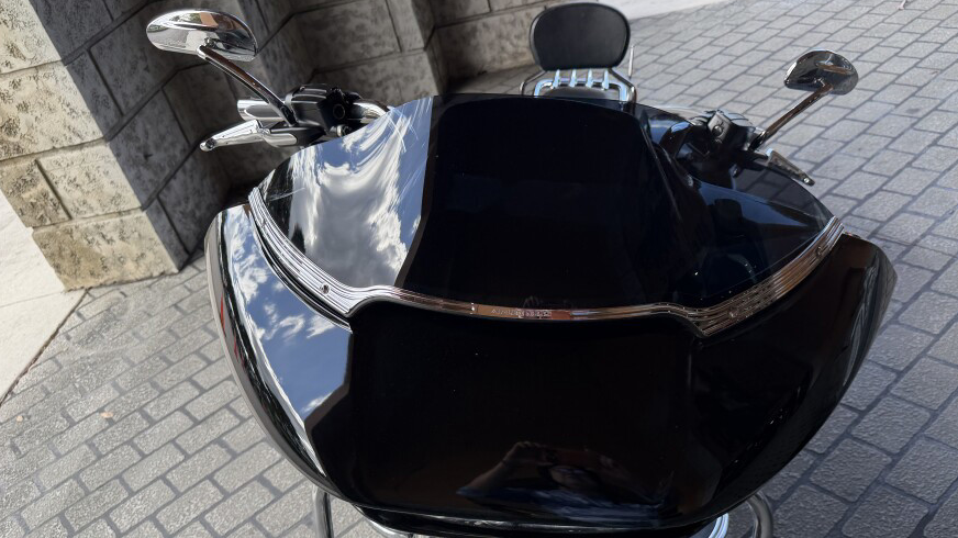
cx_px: 523
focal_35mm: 32
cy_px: 381
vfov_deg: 36.1
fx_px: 813
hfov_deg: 60.9
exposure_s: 1/445
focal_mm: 6.76
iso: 80
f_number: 1.78
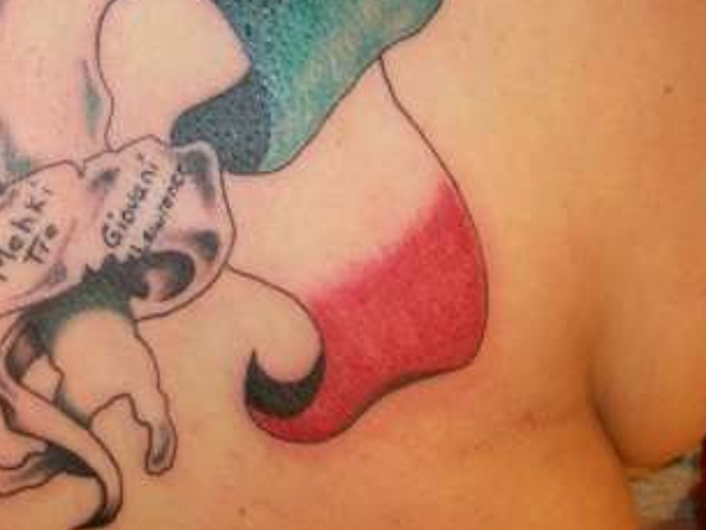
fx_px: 1285
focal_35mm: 63
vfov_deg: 23.1
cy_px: 137
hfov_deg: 29.3
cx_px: 58
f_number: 2.9
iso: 160
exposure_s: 1/30
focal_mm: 5.7
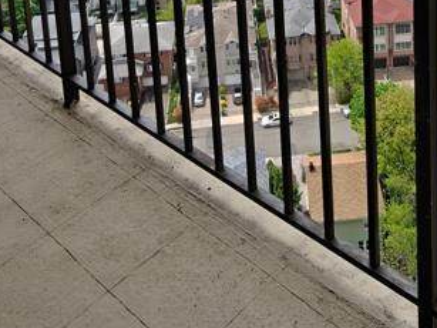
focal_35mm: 50
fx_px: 631
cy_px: -197
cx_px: 255
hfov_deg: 38.1
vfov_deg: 22.4
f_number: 2
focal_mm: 2.3
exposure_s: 1/268
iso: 50
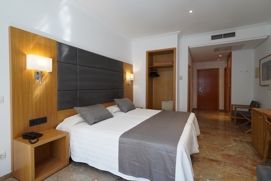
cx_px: 136
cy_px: 90
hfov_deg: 90.0
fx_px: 136
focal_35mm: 18
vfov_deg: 67.5
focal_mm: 18
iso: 125
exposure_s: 1/25
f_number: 4.5
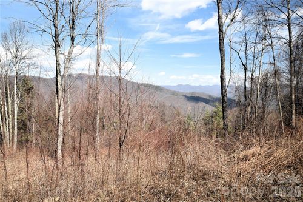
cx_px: 152
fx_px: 252
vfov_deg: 43.6
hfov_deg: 61.9
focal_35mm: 30
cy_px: 101
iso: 320
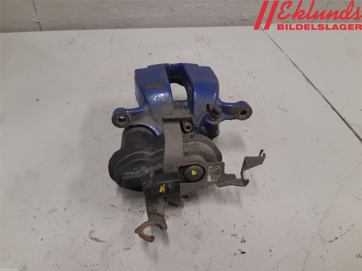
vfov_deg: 53.1
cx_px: 181
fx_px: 272
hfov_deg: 67.3
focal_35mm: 26
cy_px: 136
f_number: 1.7
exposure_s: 1/50
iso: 100
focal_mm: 3.93
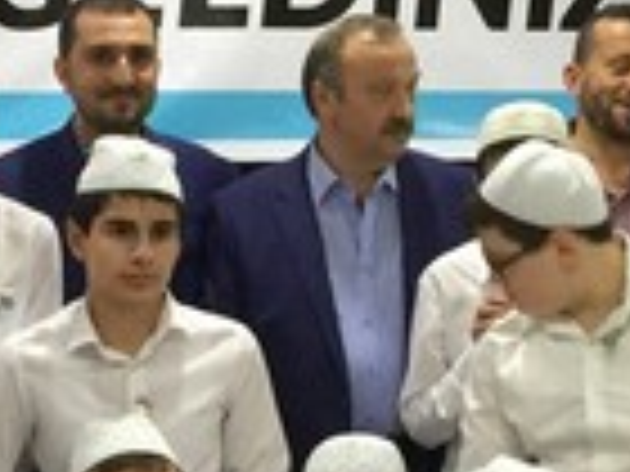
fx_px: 2530
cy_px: 400
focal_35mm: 139
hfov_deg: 14.2
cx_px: 230
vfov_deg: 10.6
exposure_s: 1/17
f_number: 2.2
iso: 100
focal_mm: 4.15
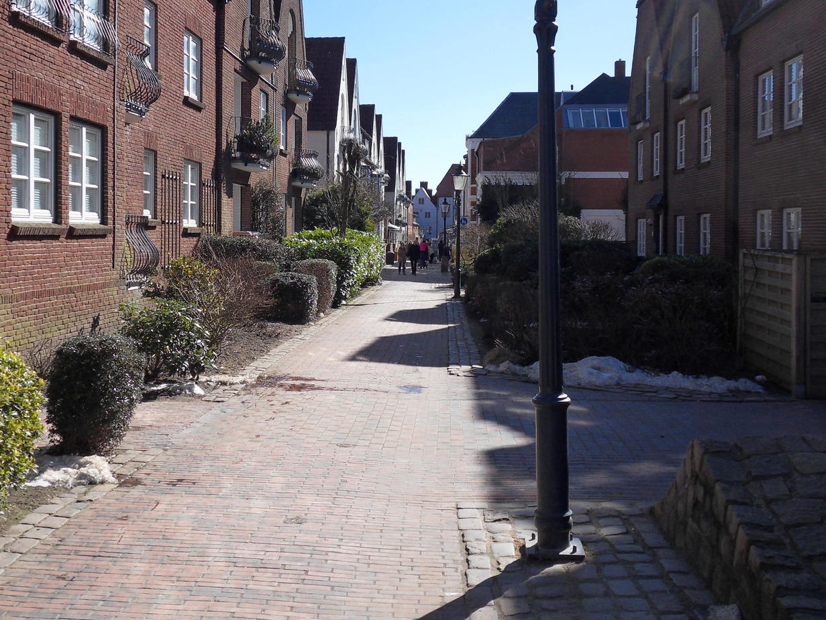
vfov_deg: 36.7
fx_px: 931
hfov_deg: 47.7
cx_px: 359
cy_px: 243
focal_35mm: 39
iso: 80
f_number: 8.2
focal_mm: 5.6
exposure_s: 1/180
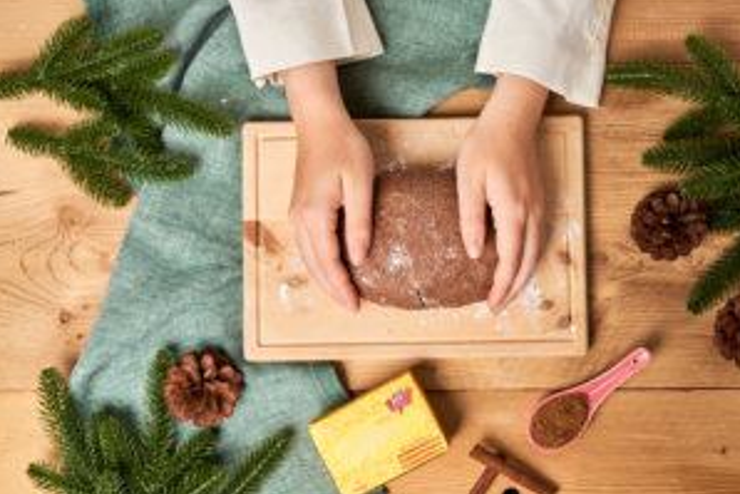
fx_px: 967
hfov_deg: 41.7
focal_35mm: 47
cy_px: 232
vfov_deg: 28.7
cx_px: 447
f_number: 4
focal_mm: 35
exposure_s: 1/200
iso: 50
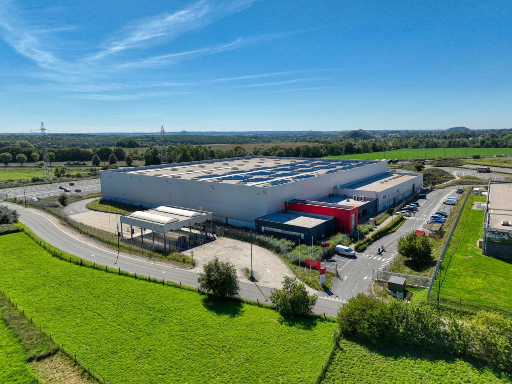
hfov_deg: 71.6
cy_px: 192
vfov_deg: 56.8
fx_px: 355
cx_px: 256
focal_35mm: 24
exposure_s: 1/240
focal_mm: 12.3
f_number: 2.8
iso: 120
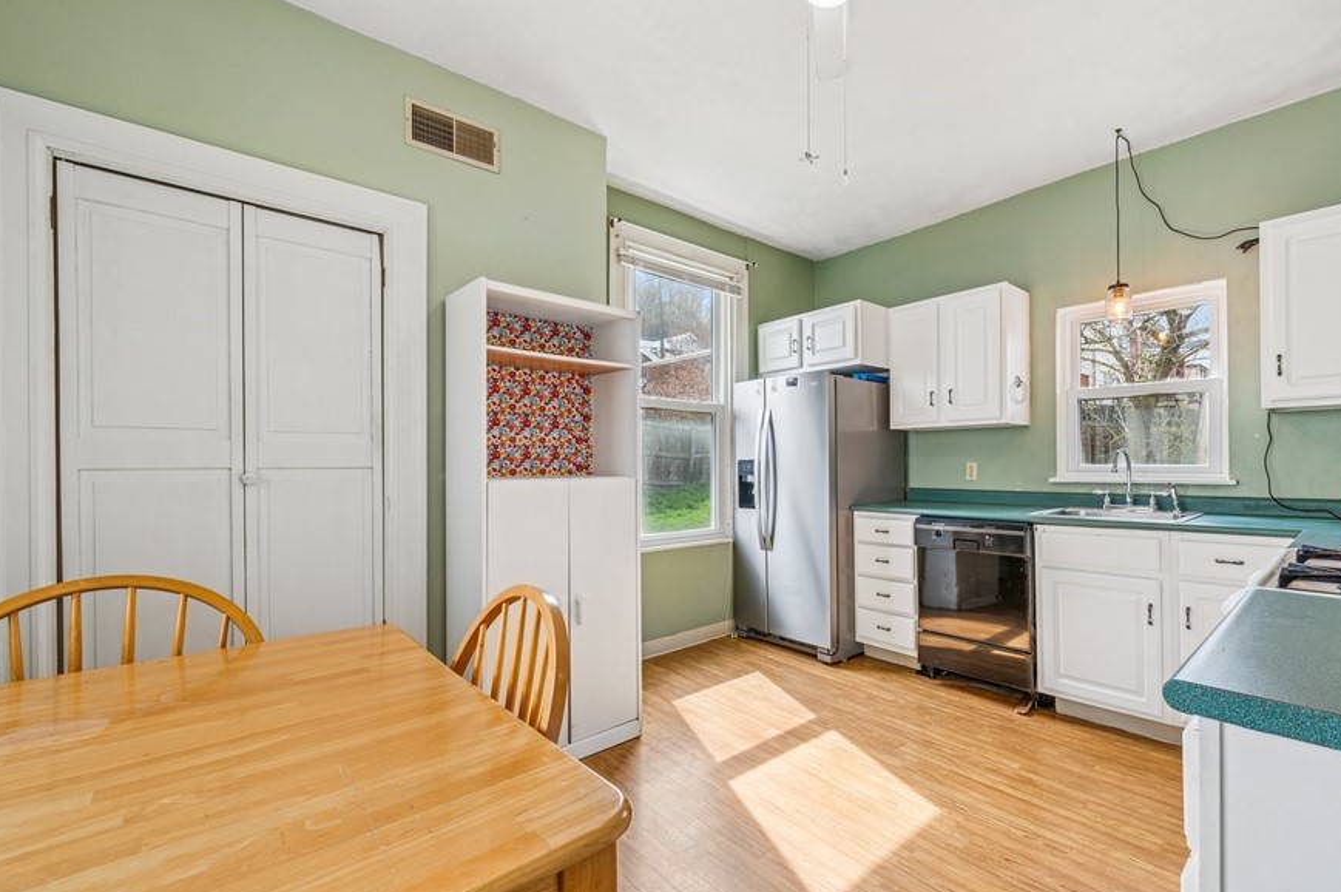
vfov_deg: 77.0
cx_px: 782
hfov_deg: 99.5
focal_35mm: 15
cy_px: 496
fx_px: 558
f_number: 11
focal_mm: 12
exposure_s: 1/3
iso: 50
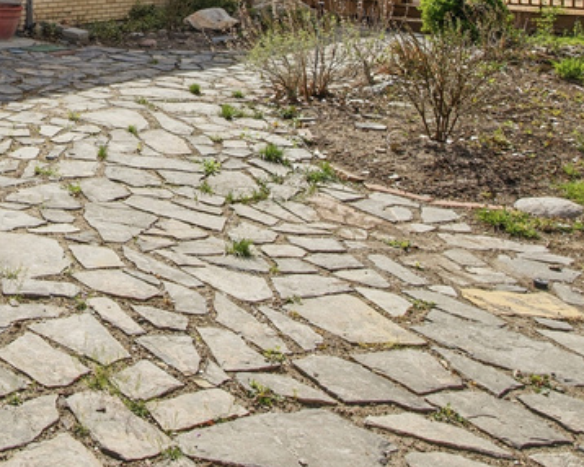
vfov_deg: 30.6
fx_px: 743
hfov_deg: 35.5
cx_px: -85
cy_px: -64
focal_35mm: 43
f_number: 9
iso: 250
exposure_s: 1/3200
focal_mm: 16
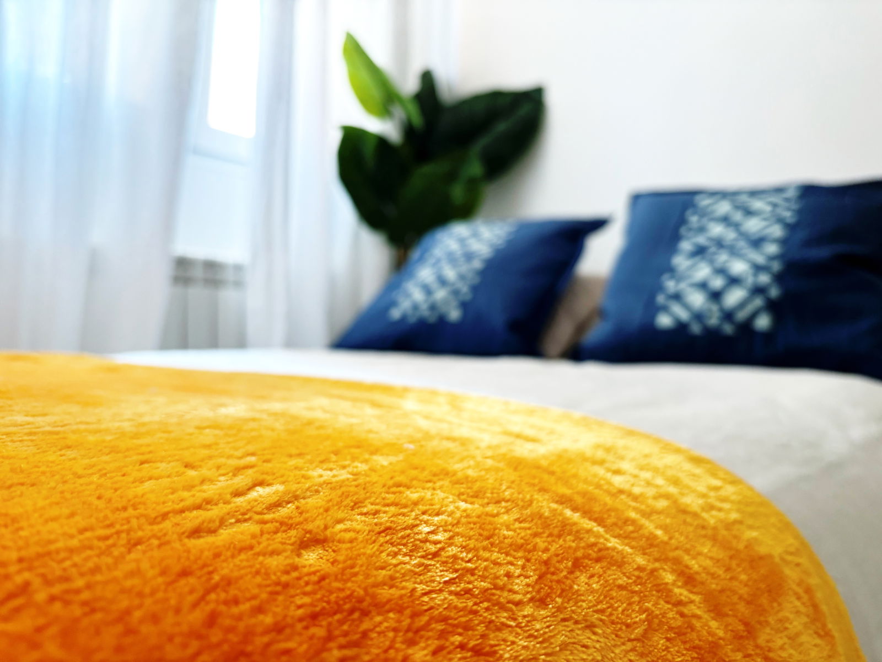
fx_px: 662
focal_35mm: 26
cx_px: 441
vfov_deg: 53.1
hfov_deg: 67.3
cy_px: 331
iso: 160
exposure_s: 1/50
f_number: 1.6
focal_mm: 5.96
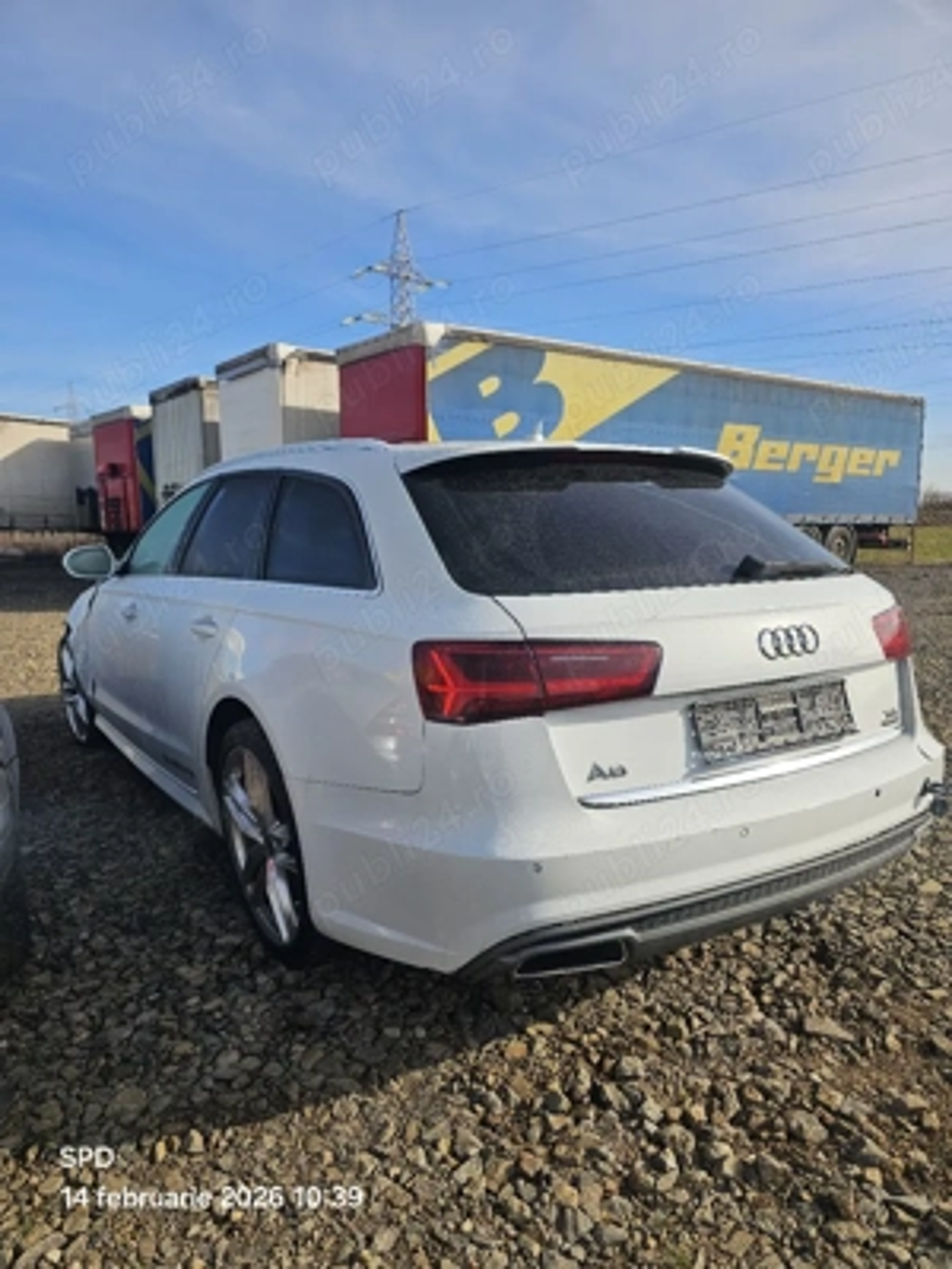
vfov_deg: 73.9
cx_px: 476
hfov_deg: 58.9
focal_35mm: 23
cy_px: 634
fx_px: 843
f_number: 1.7
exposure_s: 1/714
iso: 10
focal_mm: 6.3
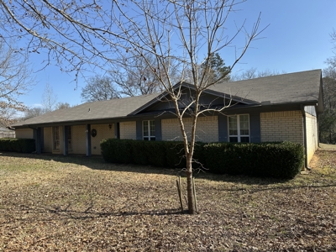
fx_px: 233
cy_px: 126
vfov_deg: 56.8
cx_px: 168
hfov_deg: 71.6
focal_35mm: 24
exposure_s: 1/2809
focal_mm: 6.86
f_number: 1.78
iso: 80
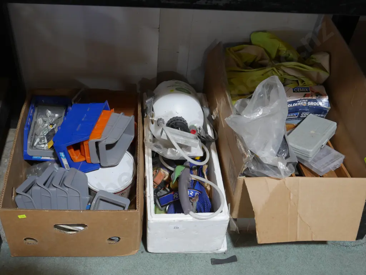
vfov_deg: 32.9
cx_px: 183
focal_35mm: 44
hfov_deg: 42.9
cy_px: 138
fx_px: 465
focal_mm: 22
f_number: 4.7
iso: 640
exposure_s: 1/60
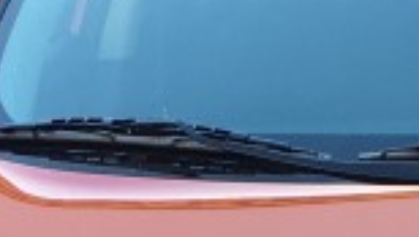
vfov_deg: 5.6
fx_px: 2336
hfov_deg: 10.1
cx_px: 454
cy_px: 569
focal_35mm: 210
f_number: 2.2
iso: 25
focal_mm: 4.15
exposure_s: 1/147
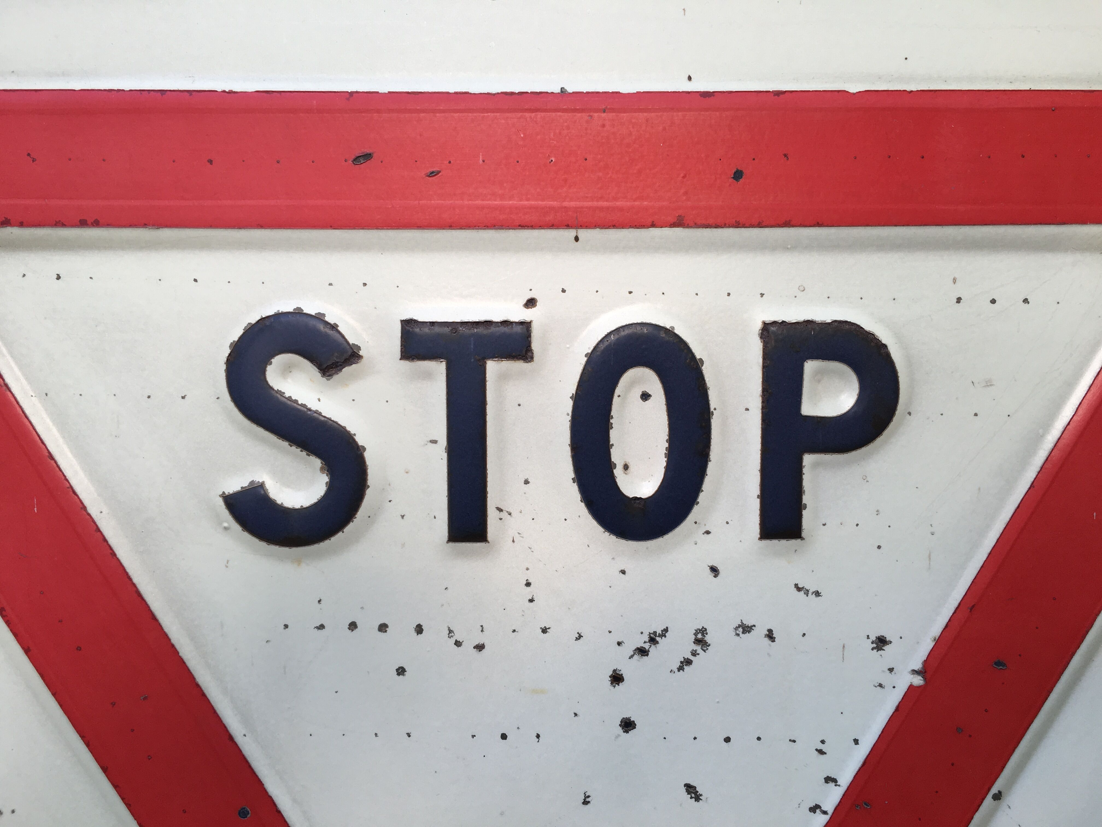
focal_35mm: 29
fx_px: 923
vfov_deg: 48.2
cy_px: 414
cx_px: 551
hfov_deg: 61.7
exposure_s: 1/170
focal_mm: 4.15
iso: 25
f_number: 2.2
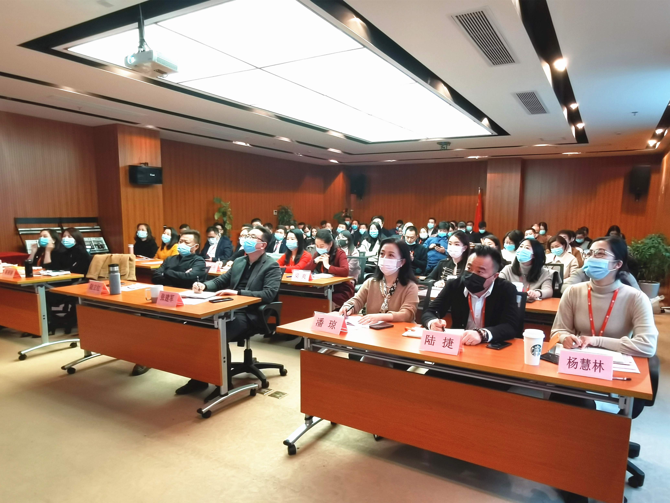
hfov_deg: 81.7
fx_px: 387
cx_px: 335
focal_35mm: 20
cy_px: 252
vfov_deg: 66.0
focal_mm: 2.26
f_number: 2.2
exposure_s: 1/25
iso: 320
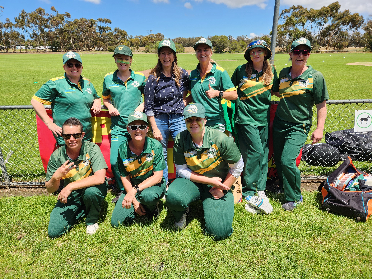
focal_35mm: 23
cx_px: 186
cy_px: 140
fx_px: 247
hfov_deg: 73.9
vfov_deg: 58.9
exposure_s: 1/1073
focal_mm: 5.4
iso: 20
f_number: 1.8
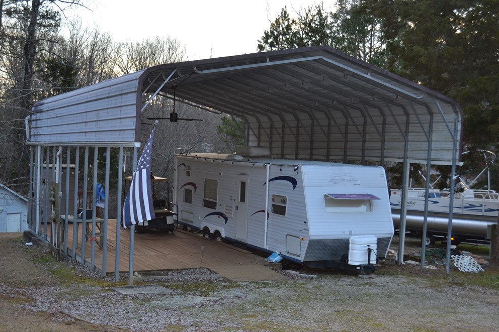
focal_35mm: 46
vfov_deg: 29.2
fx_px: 637
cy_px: 177
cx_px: 251
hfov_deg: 42.8
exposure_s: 1/125
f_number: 4.5
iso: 360
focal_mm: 28
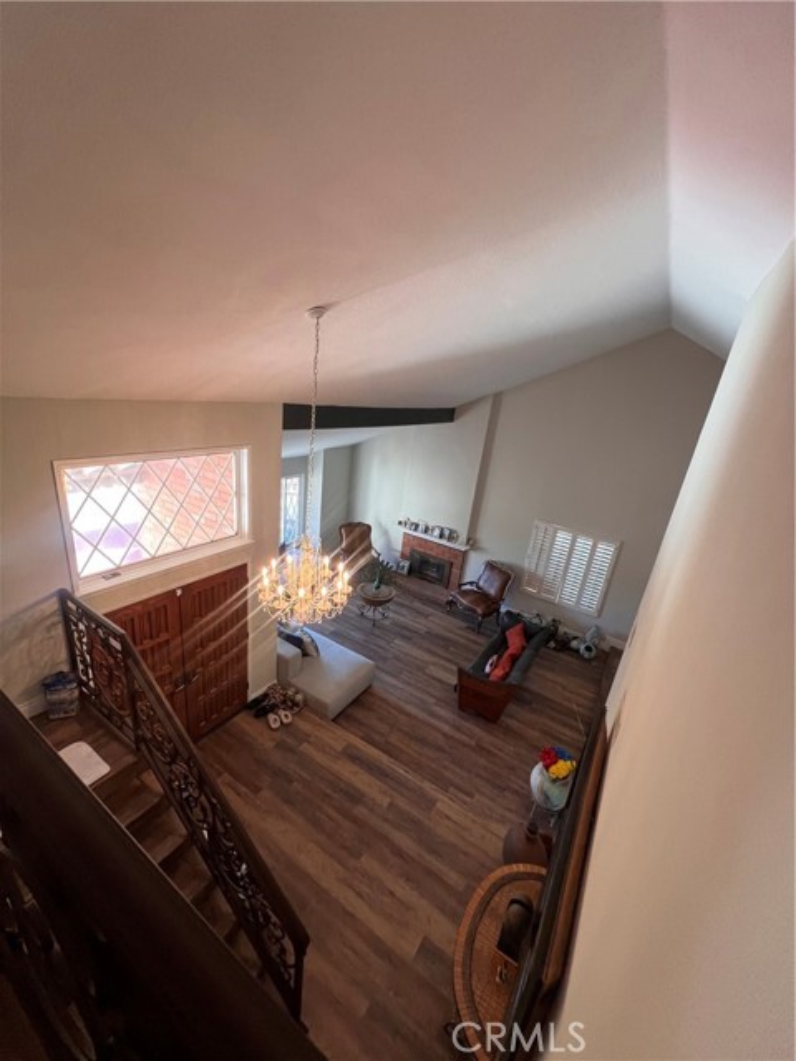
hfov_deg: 89.9
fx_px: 399
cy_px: 530
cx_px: 398
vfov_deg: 106.2
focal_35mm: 13
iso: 160
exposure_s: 1/60
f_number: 1.8
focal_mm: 1.57
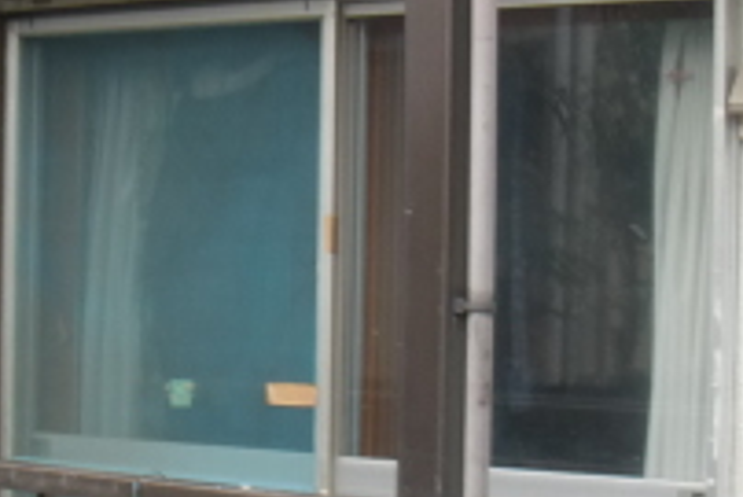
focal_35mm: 125
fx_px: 2582
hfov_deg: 16.3
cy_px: 335
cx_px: 184
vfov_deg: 11.0
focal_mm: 6.66
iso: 64
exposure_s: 1/80
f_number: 3.9
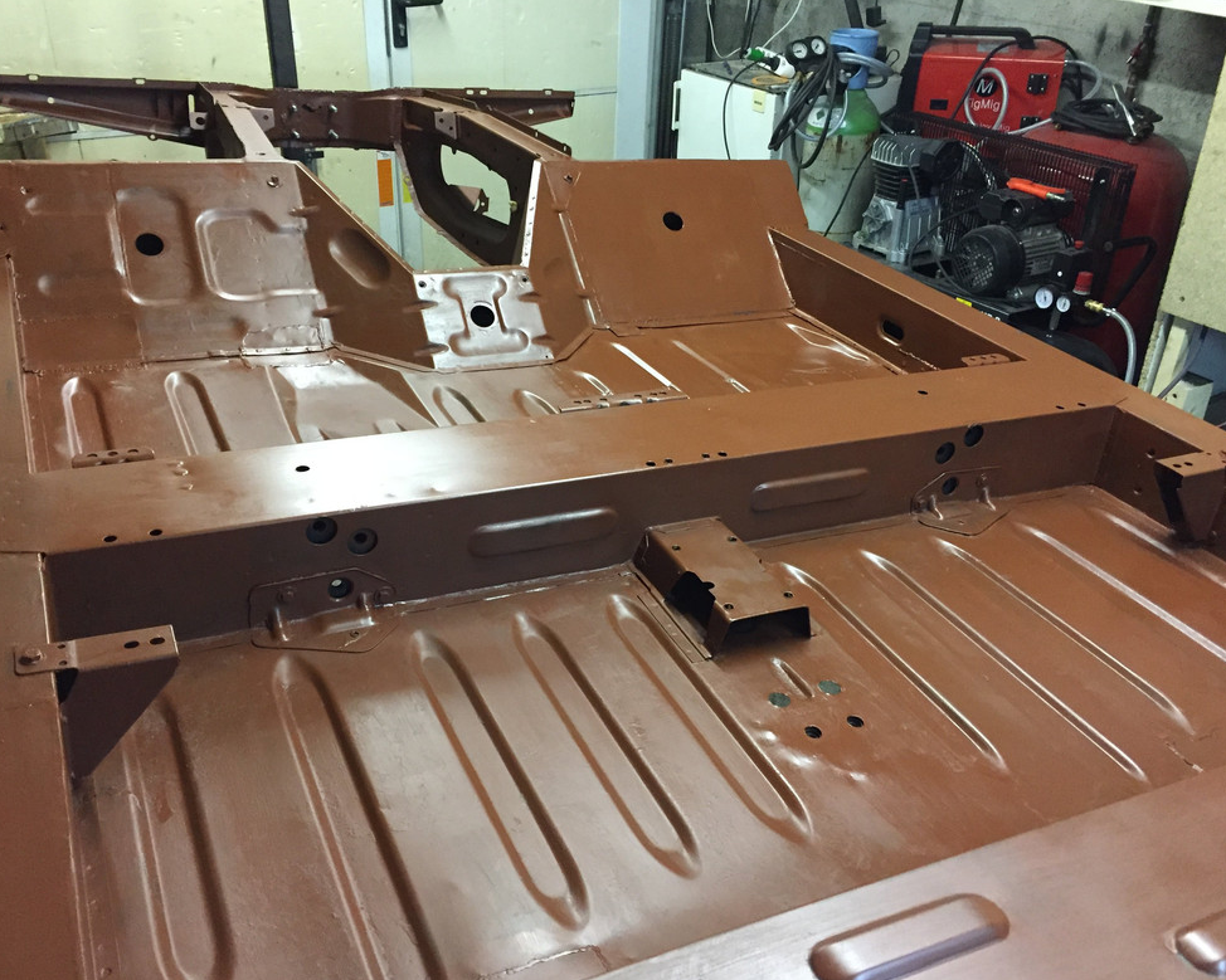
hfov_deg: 57.2
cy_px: 491
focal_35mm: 31
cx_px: 586
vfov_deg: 47.1
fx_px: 1125
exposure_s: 1/25
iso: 250
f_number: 2.2
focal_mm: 4.15
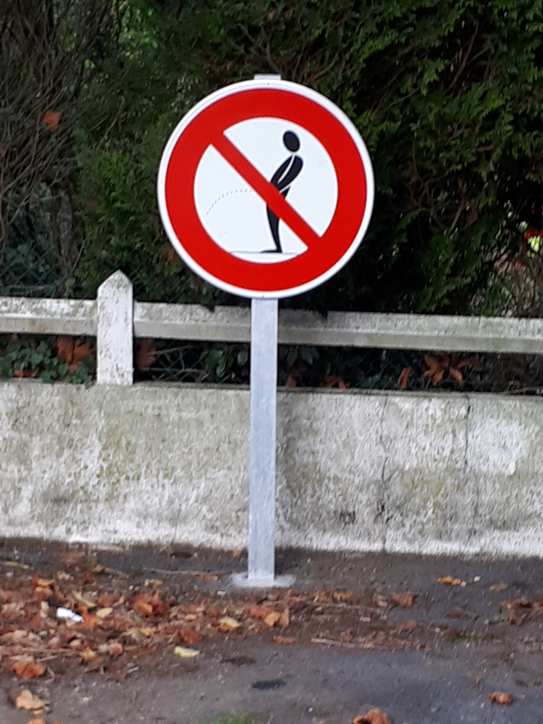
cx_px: 272
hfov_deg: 51.4
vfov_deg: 65.3
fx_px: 565
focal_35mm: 27
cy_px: 362
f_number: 1.9
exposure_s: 1/110
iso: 40
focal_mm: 3.6
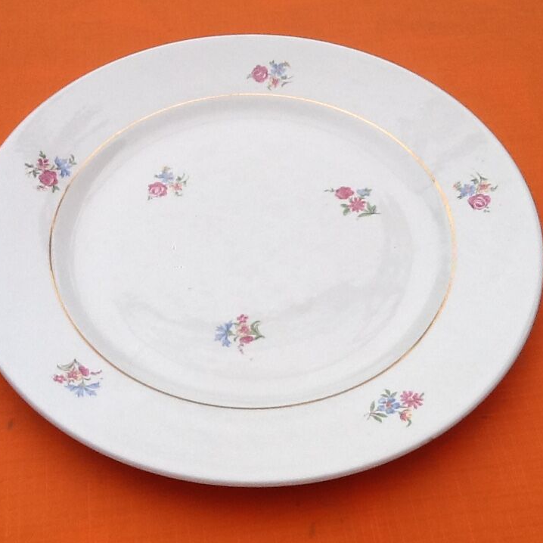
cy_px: 272
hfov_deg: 32.8
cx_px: 255
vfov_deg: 32.8
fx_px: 923
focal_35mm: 52
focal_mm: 2.03
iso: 40
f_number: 2.4
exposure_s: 1/469
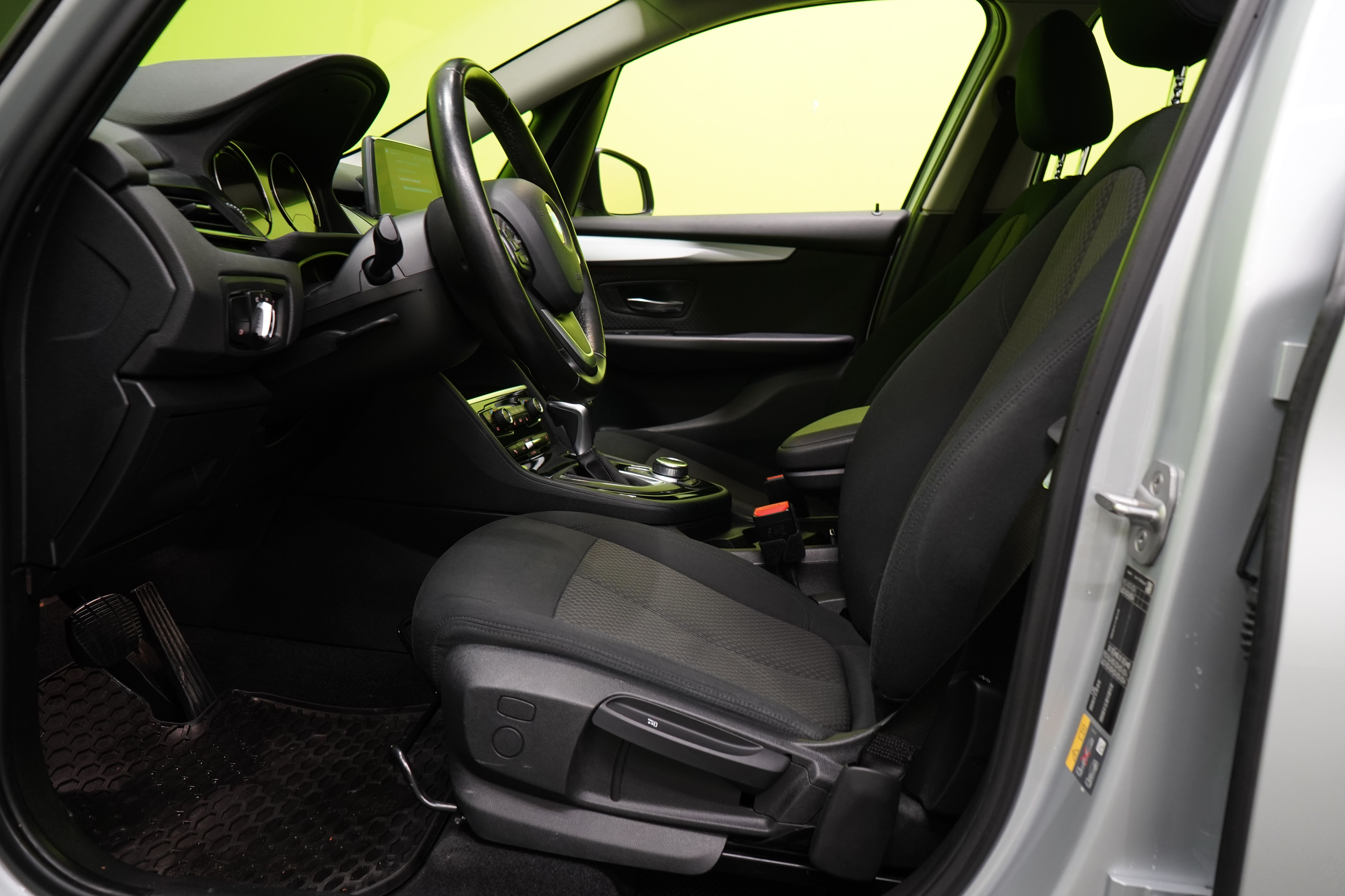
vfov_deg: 45.0
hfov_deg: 63.7
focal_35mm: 29
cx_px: 672
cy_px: 448
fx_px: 1083
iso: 1250
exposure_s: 1/20
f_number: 6.3
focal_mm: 29
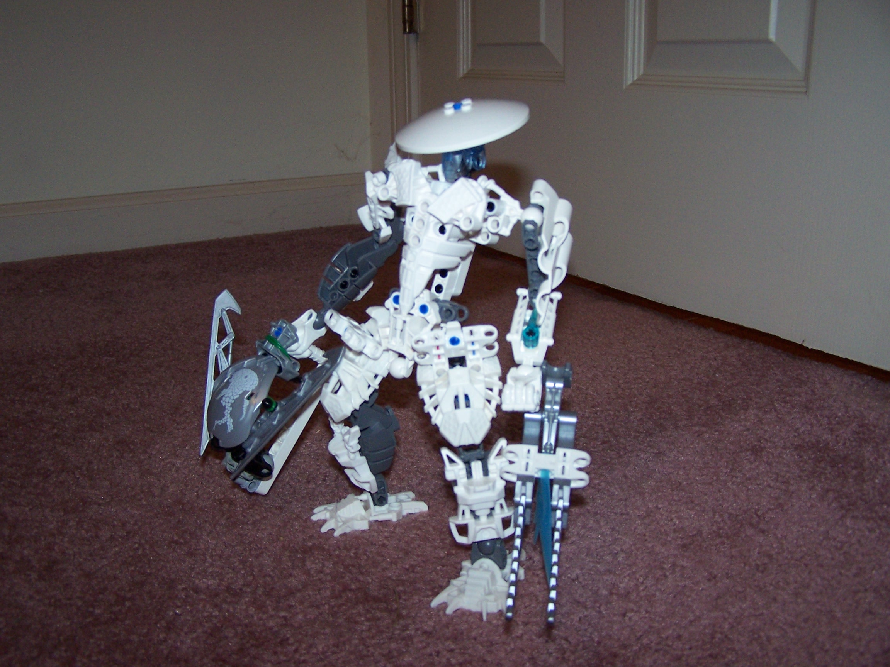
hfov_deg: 49.0
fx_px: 977
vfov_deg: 37.7
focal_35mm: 38
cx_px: 445
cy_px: 334
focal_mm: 6.3
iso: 140
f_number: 2.8
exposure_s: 1/60
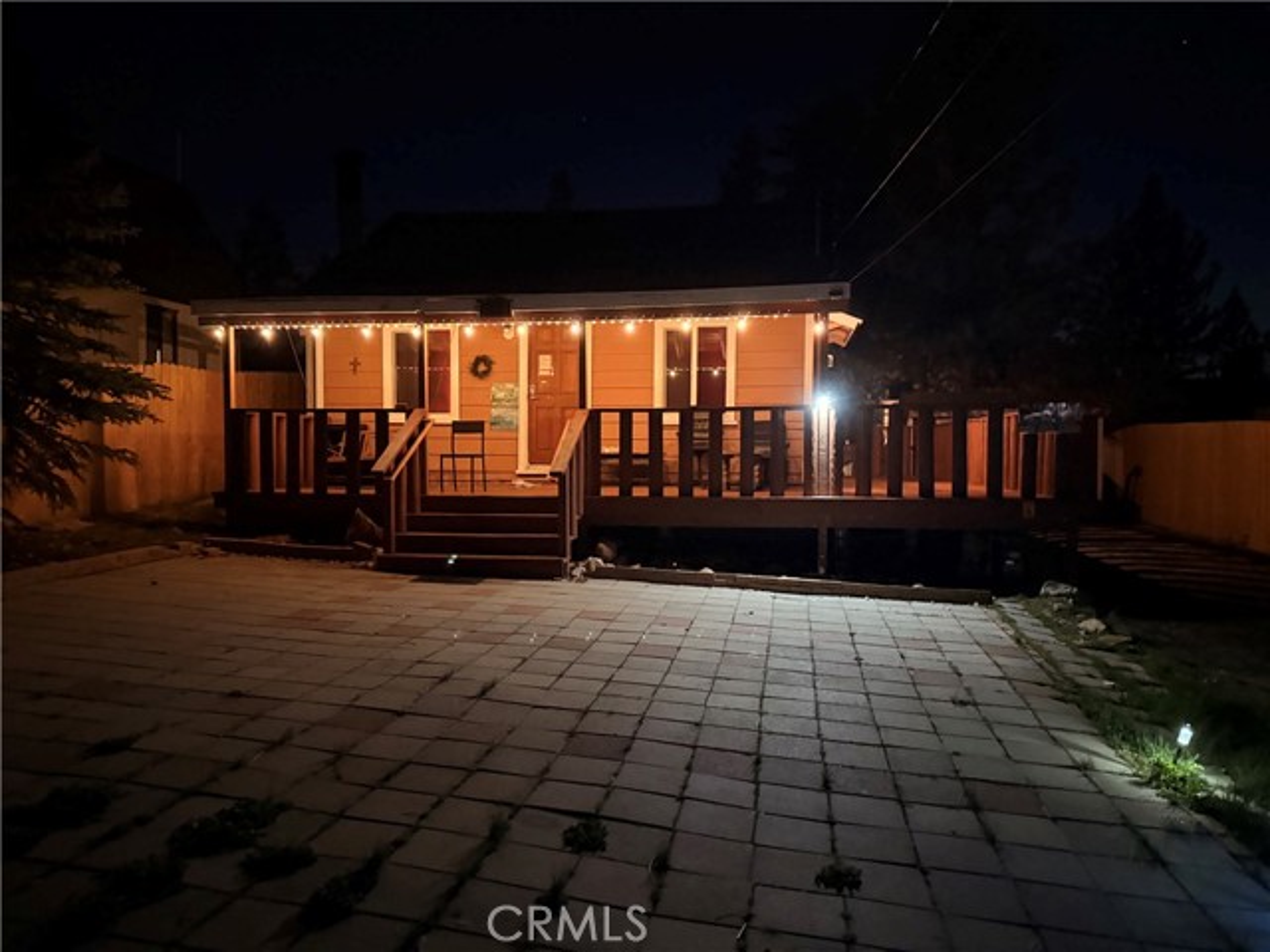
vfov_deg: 56.8
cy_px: 476
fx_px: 881
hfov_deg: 71.6
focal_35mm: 24
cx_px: 635
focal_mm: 6.76
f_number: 1.78
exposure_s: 1/15
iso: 6400
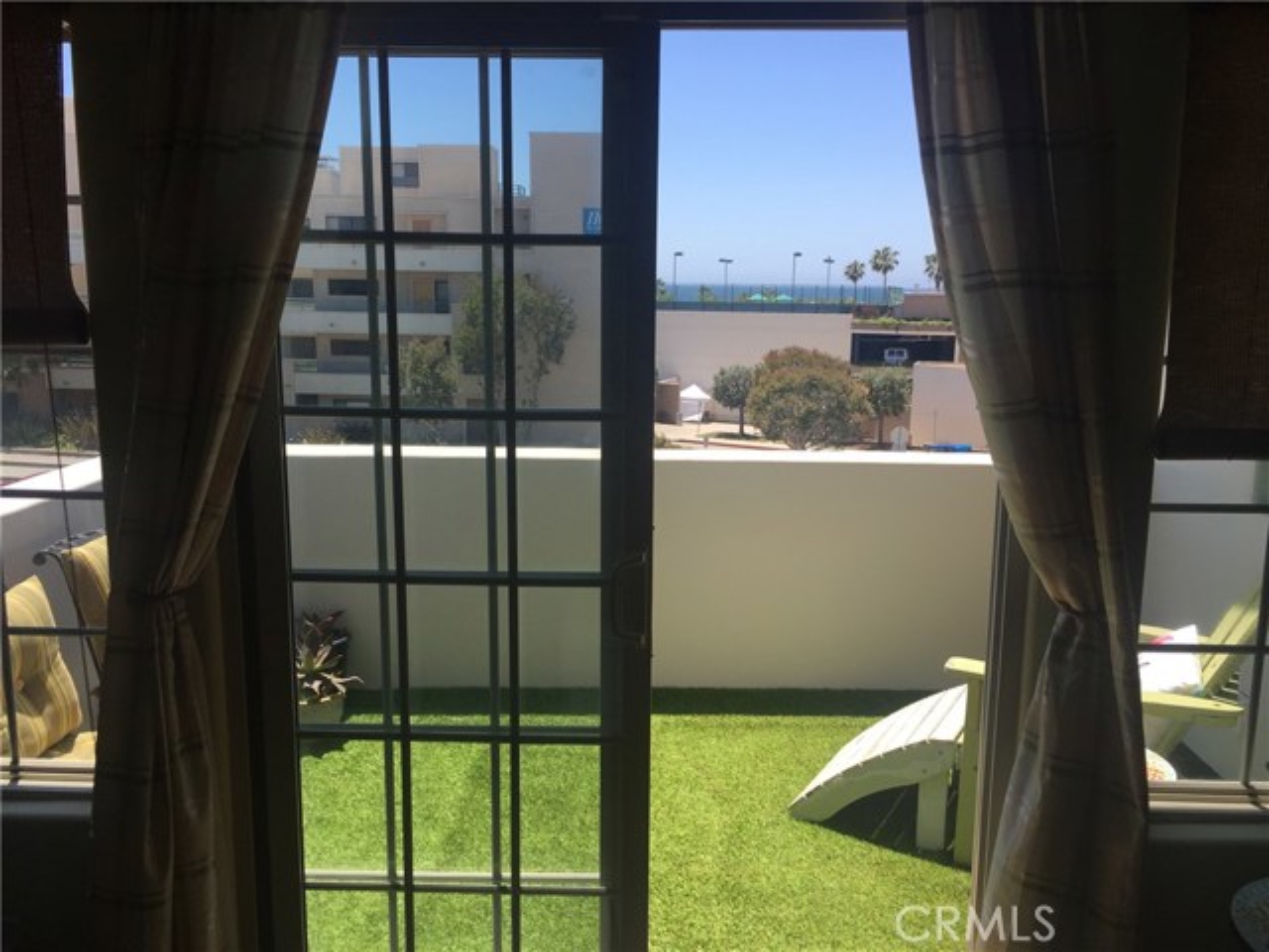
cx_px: 634
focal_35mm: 29
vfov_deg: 48.2
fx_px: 1063
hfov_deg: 61.7
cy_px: 476
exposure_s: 1/1041
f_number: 2.2
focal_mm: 4.15
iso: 32
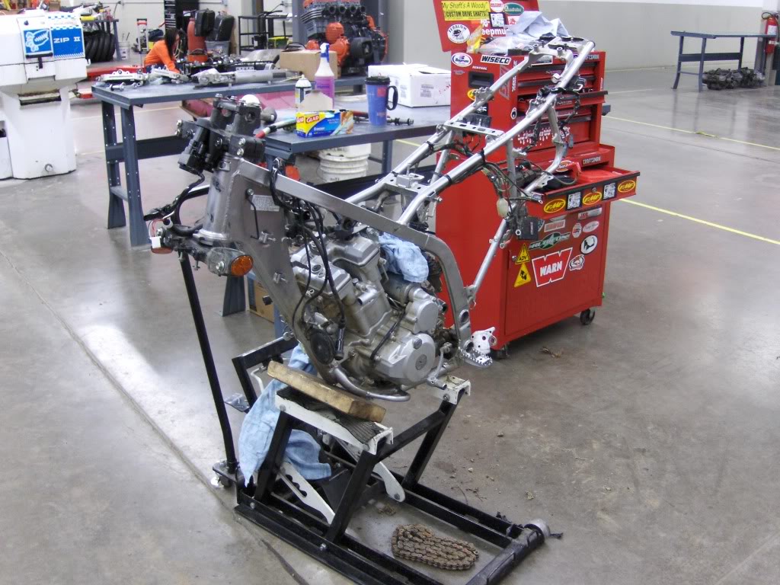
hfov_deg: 52.6
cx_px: 390
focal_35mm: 35
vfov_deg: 40.7
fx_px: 789
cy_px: 292
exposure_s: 1/13.6
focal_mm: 7.5
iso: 200
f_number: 2.8
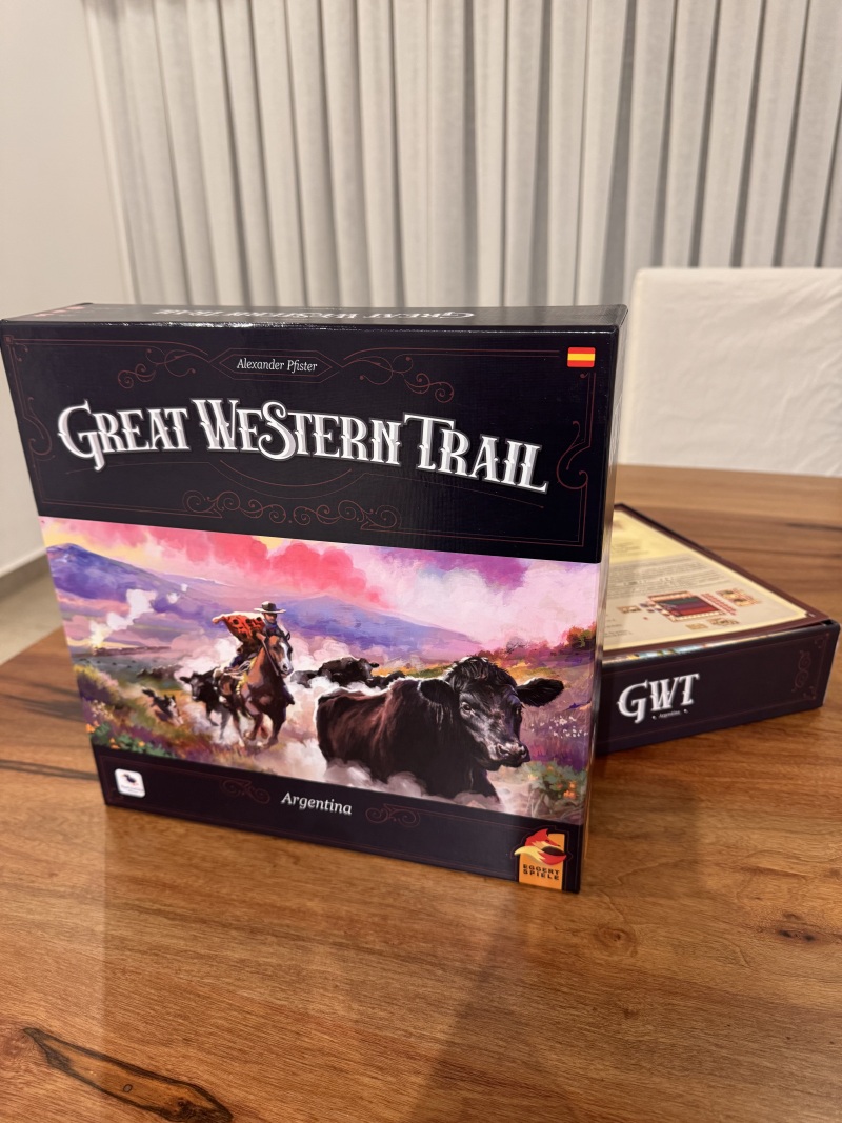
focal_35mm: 24
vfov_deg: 71.6
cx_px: 421
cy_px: 562
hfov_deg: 56.8
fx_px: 779
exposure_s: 1/50
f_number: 1.78
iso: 320
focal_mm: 6.76
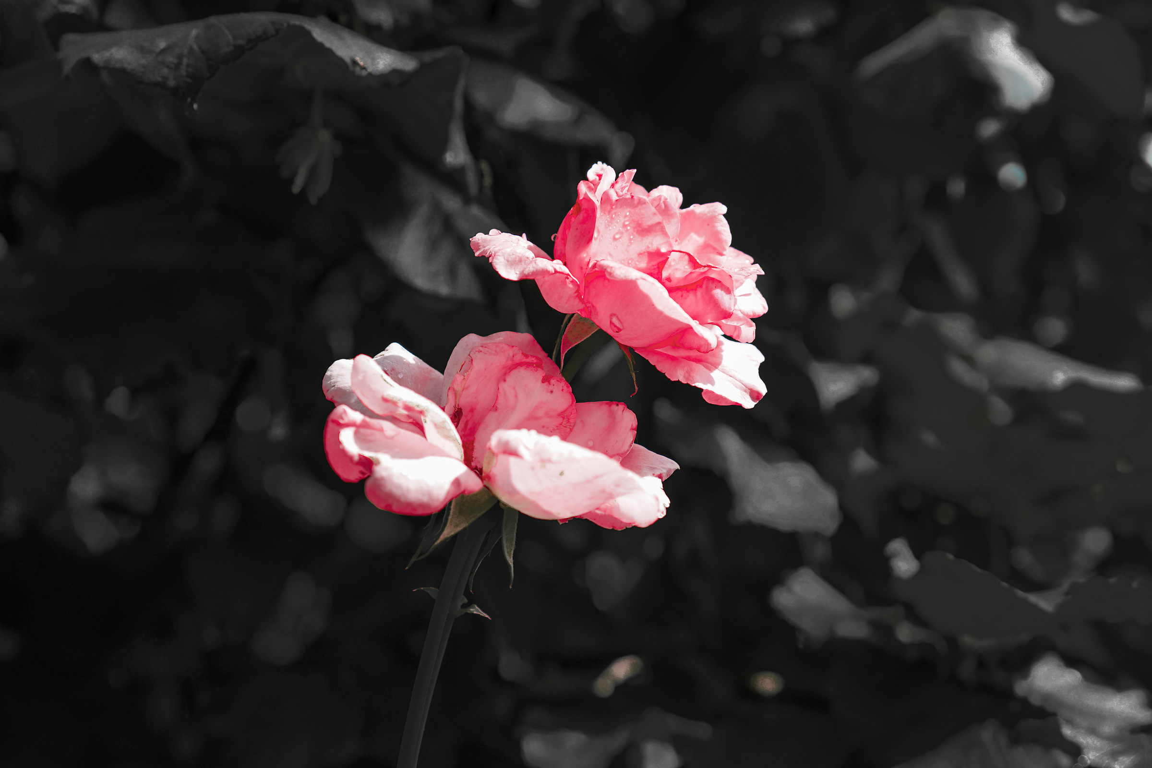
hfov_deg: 39.6
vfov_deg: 27.0
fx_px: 1600
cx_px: 576
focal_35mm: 50
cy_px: 384
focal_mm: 50
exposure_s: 1/250
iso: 100
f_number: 4.5
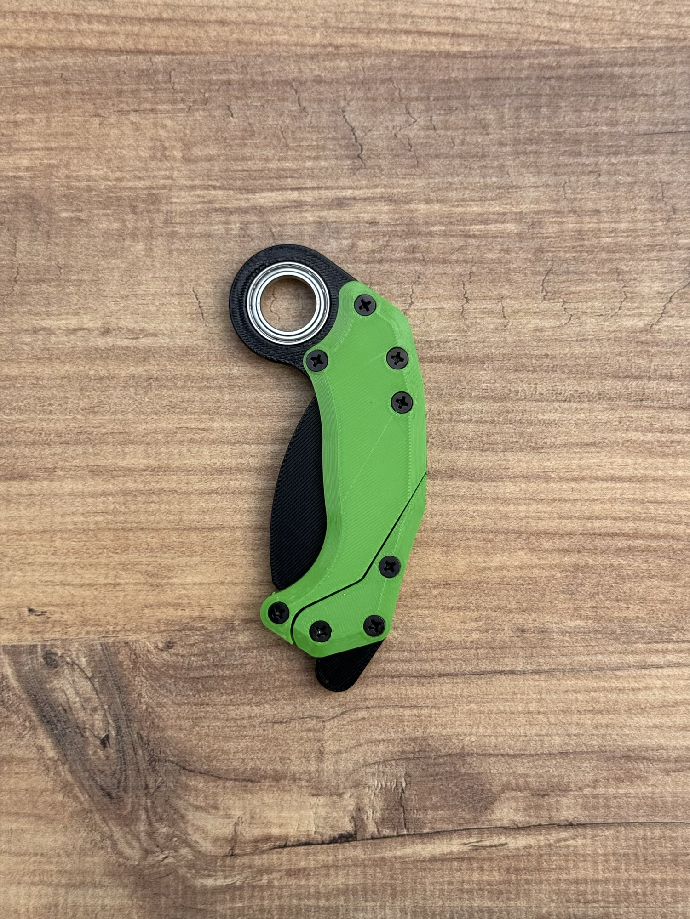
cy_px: 460
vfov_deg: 39.7
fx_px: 1276
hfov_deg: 30.3
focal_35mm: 48
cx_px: 345
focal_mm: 6.76
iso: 64
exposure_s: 1/980
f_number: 1.78
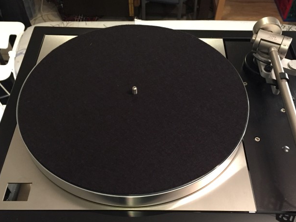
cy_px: 129
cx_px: 157
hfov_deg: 49.0
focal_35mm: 38
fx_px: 325
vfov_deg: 37.6
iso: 250
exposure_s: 1/17
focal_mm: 4.15
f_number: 2.2
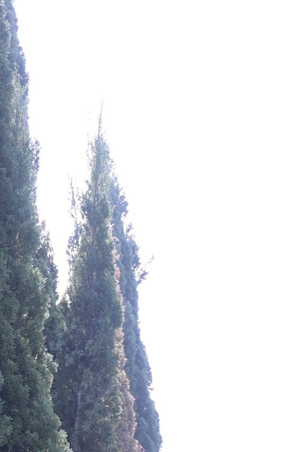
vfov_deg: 9.8
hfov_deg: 6.9
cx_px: 218
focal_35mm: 200
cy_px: 796
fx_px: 2514
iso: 125
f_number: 3.5
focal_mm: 40
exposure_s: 1/250
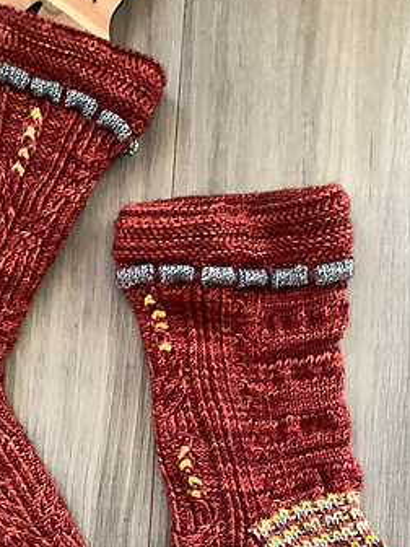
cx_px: 93
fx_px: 932
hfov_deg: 24.5
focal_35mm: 59
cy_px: 431
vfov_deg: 31.9
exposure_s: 1/60
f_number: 2.4
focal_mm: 3.3
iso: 200
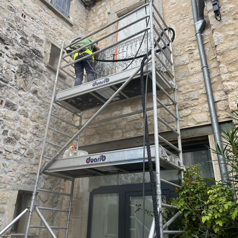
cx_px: 120
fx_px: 241
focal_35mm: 31
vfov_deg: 52.3
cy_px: 99
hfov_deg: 52.5
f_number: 1.6
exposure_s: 1/787
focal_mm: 5.1
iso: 50
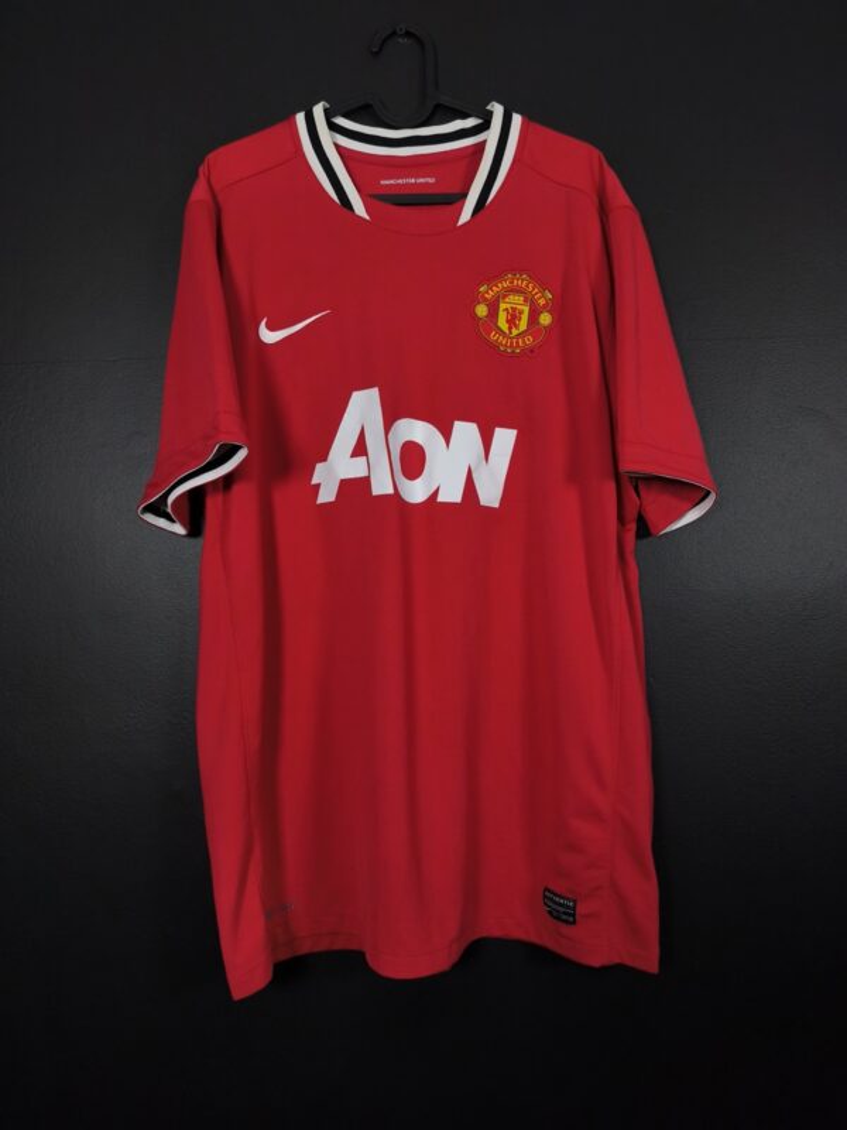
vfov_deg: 73.9
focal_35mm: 23
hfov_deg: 58.9
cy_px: 565
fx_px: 750
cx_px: 424
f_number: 1.6
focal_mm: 6.57
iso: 400
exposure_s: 1/125
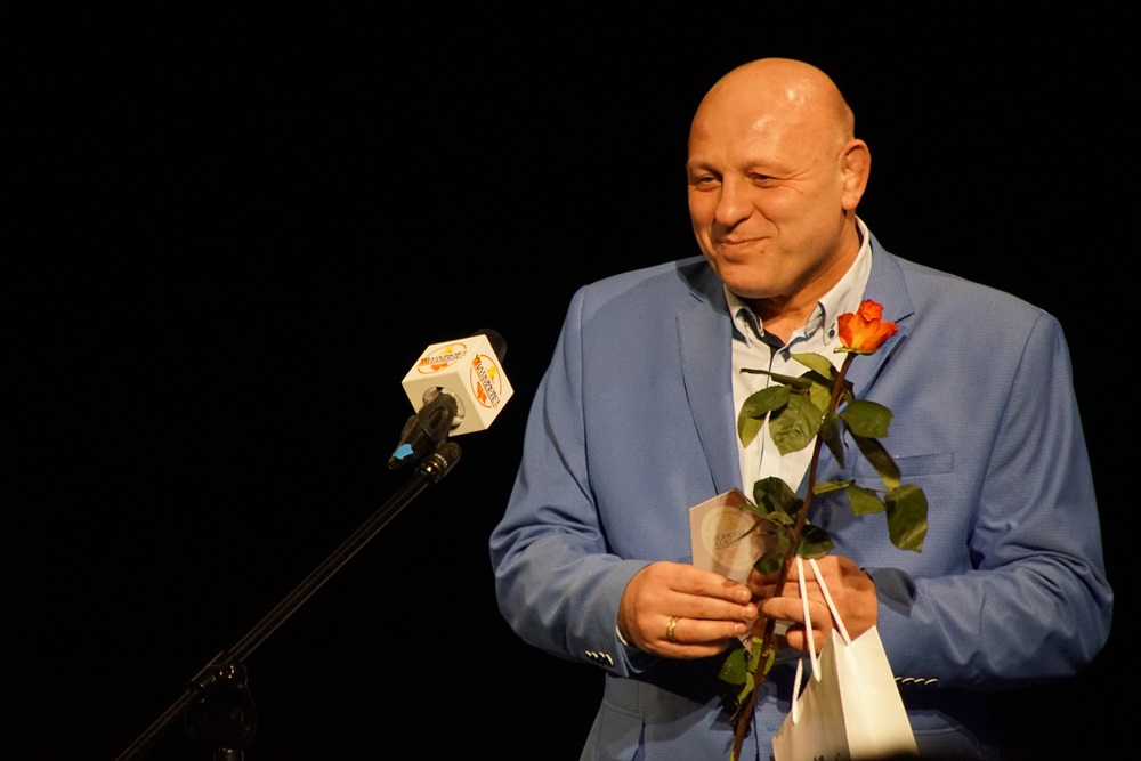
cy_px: 380
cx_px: 570
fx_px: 9509
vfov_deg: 4.6
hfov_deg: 6.9
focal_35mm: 300
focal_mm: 200
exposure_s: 1/320
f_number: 6.3
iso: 3200
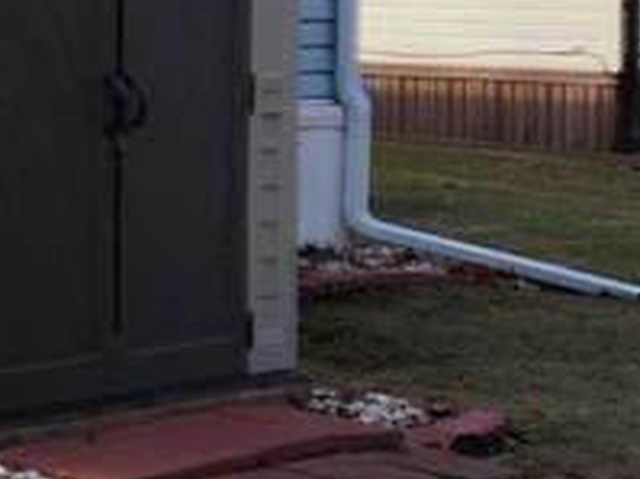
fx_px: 2735
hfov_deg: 10.5
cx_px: -1106
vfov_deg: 9.9
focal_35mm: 148
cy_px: -39
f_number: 1.8
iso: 12
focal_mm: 6.4
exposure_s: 1/730
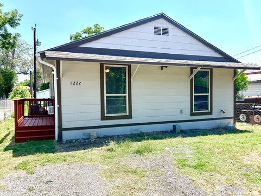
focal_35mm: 27
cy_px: 100
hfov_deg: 65.3
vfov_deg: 51.4
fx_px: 204
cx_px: 130
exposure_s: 1/2404
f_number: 1.5
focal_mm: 5.7
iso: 50
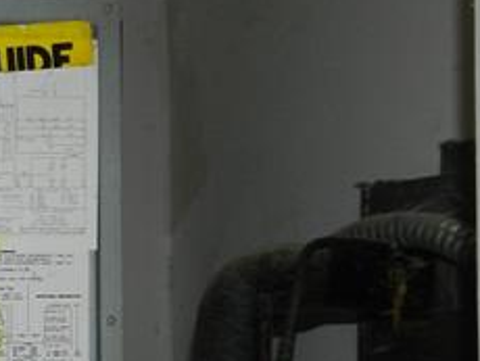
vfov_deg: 17.9
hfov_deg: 21.1
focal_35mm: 80
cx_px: -211
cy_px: 380
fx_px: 1110
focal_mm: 4
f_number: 3.4
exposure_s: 1/30
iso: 200
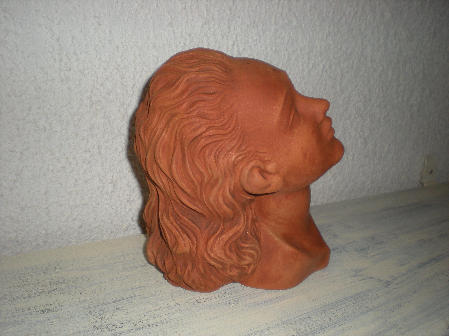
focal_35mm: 38
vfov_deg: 37.7
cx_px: 224
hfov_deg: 49.0
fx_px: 493
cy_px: 168
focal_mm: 6.3
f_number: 3.1
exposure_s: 1/60
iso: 64
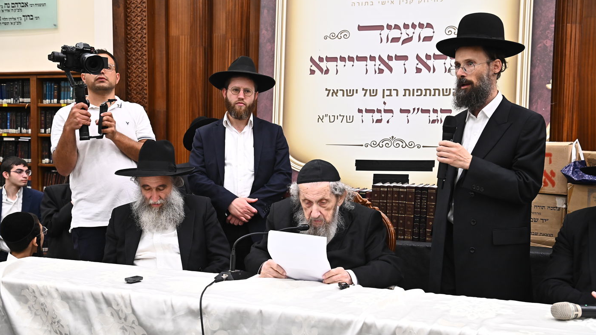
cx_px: 298
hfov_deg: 50.5
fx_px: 632
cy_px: 176
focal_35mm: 40
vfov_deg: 29.7
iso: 3200
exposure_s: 1/200
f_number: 5.6
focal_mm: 38
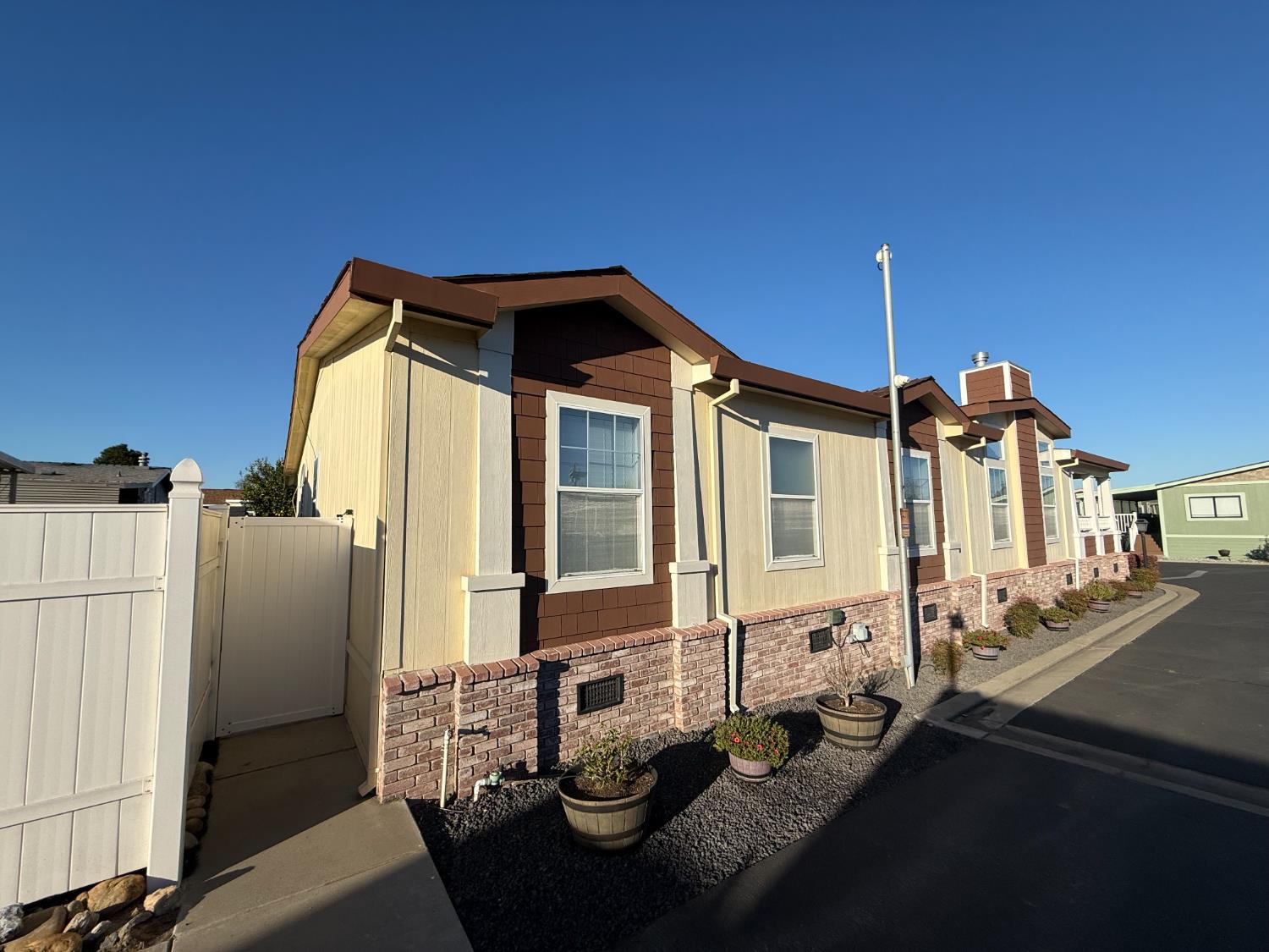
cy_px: 476
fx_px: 513
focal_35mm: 14
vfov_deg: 85.7
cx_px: 634
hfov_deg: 102.1
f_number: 2.2
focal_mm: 2.22
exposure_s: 1/3289
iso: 50
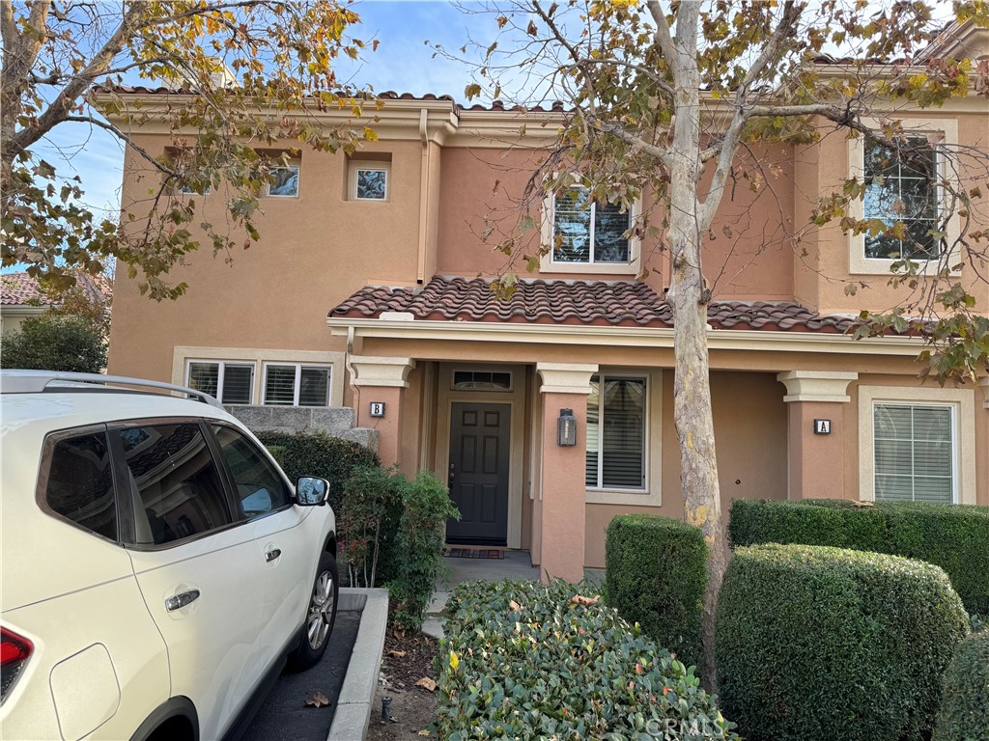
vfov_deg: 56.8
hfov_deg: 71.6
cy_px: 370
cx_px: 494
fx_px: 686
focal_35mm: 24
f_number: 1.78
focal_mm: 6.86
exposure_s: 1/270
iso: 64
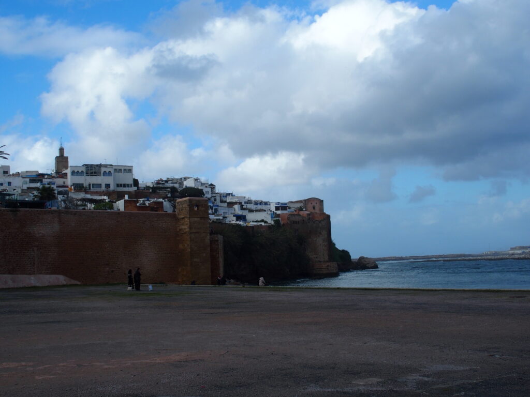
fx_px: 704
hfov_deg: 41.2
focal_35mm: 46
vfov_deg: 31.5
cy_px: 198
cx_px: 265
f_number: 5
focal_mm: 9.8
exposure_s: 1/500
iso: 100
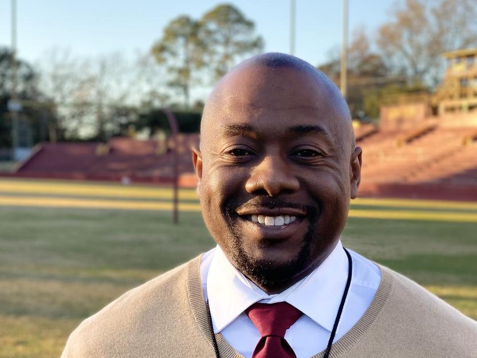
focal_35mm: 80
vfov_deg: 18.4
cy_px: 248
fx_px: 1102
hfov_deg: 24.3
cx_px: 320
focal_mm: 6
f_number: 2
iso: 20
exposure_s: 1/123
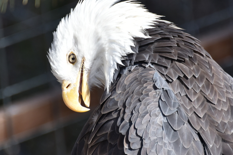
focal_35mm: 607
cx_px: 113
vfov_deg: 2.3
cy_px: 82
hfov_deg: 3.4
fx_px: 3928
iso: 450
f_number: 5.6
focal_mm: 300
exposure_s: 1/640
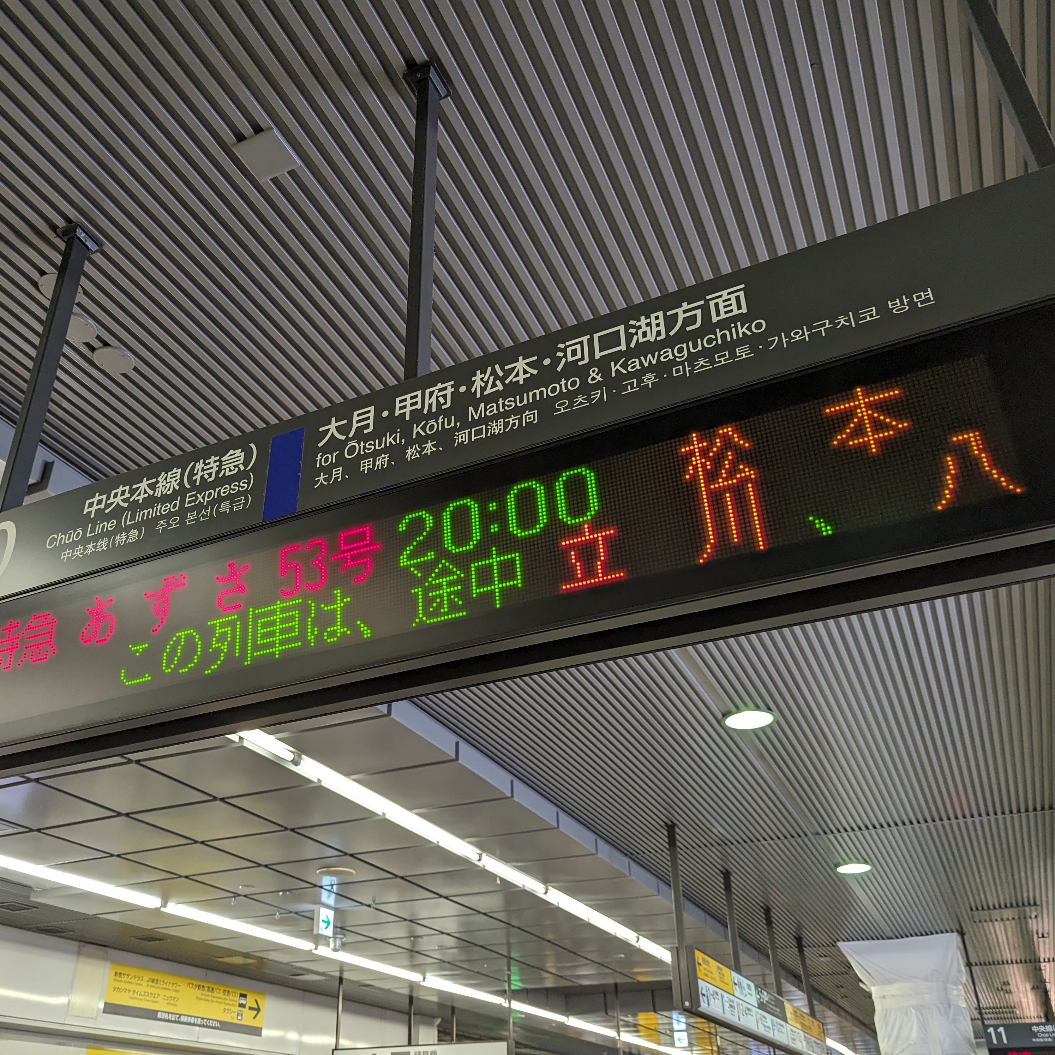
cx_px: 459
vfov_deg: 55.6
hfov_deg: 55.5
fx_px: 1000
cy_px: 541
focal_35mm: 29
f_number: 1.85
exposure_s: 1/100
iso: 151
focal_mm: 6.81
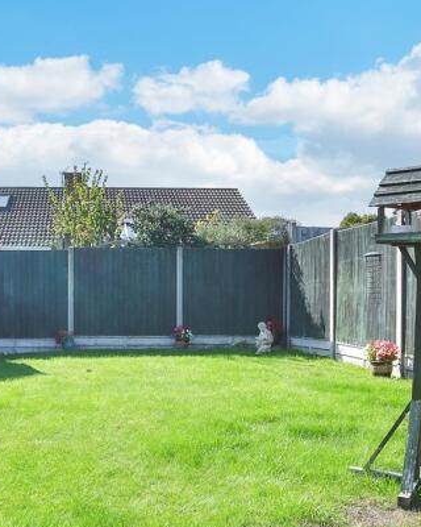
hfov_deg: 40.1
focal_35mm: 36
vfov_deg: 49.9
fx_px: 561
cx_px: 108
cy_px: 322
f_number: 8
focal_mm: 10
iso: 320
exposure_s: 1/500
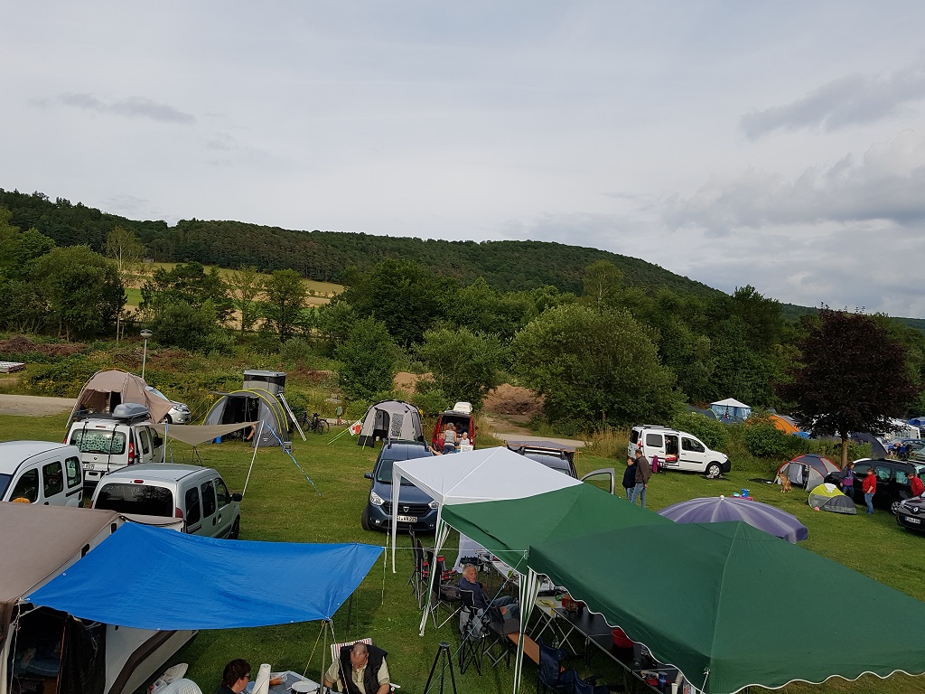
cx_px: 462
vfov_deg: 53.1
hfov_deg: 67.3
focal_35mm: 26
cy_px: 347
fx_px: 695
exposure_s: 1/2012
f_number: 1.7
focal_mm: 4.2
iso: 50
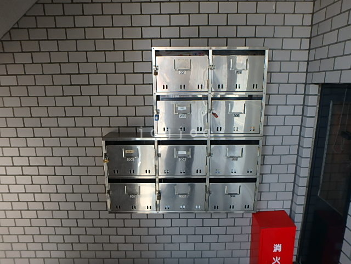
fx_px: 213
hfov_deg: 79.0
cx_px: 176
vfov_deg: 63.4
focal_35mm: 21
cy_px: 132
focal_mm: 3.7
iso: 160
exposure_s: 1/60
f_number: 3.5
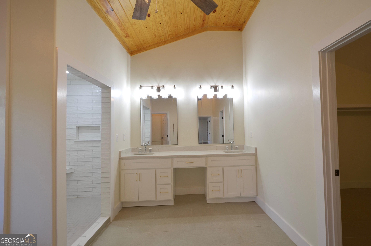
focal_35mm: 15
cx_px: 186
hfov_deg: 100.5
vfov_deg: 77.1
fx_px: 154
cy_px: 123
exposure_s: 1/6
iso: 100
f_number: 9
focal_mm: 10
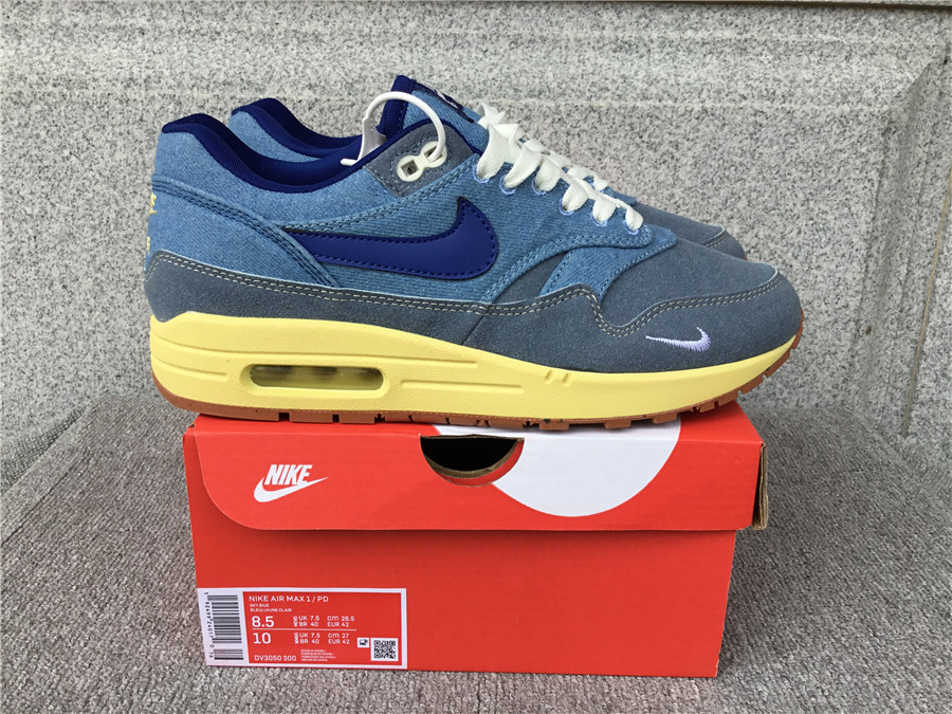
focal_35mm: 31
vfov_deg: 45.4
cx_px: 476
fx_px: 853
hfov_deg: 58.4
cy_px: 357
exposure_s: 1/130
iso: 25
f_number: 2.4
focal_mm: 3.3
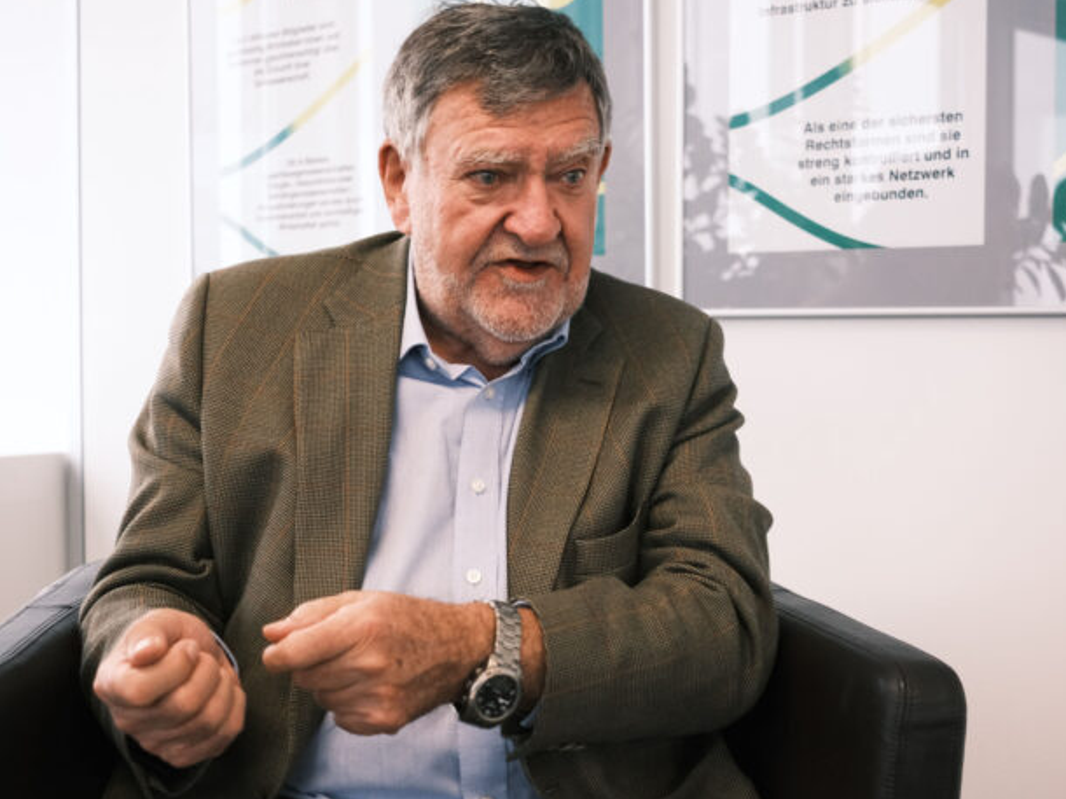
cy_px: 399
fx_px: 1385
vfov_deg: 32.2
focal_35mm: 45
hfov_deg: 42.1
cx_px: 538
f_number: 2.8
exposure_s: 1/180
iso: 1600
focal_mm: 27
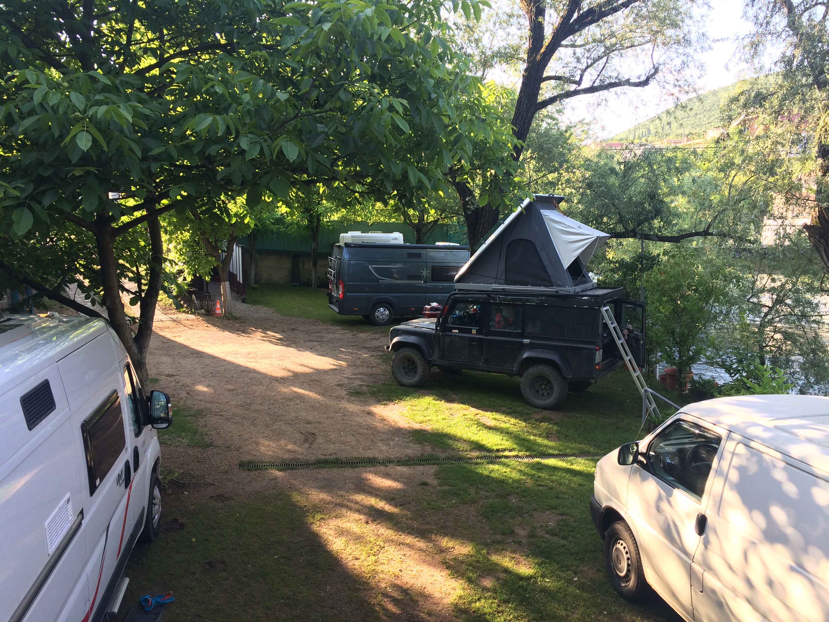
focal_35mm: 29
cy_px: 311
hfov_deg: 61.7
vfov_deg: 48.2
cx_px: 414
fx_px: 695
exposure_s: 1/112
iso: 32
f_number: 2.2
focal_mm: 4.15
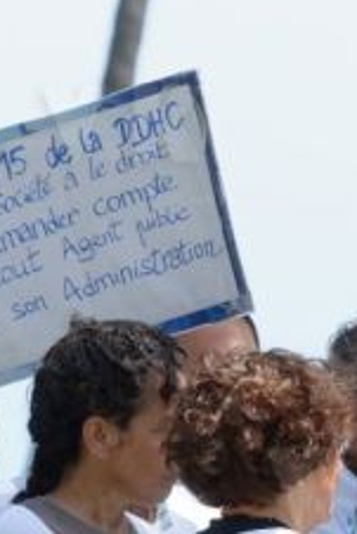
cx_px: 556
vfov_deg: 2.7
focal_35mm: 768
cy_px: 558
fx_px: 11402
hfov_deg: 1.8
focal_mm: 145
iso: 200
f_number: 5.6
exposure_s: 1/320
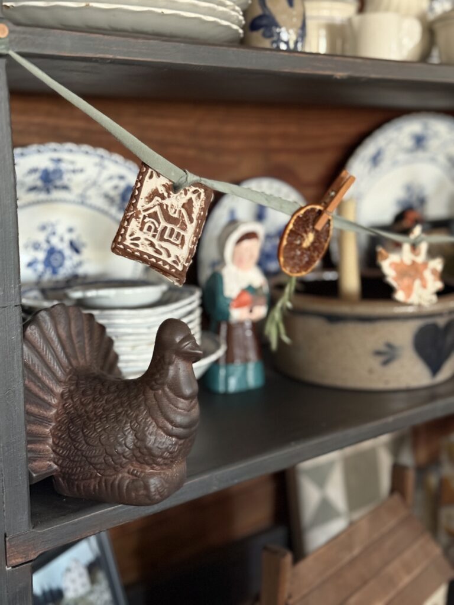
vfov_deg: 39.7
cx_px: 227
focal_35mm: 48
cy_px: 302
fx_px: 839
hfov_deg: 30.3
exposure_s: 1/24
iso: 640
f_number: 1.78
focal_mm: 6.76
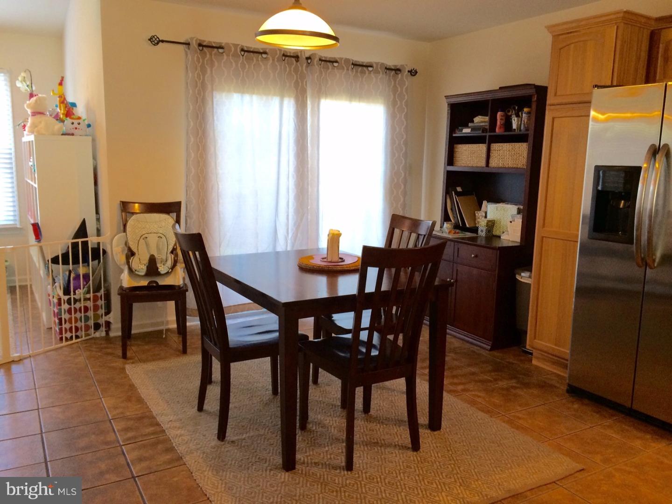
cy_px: 252
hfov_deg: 61.7
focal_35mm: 29
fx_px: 563
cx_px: 336
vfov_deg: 48.2
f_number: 2.2
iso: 125
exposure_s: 1/30
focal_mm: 4.15
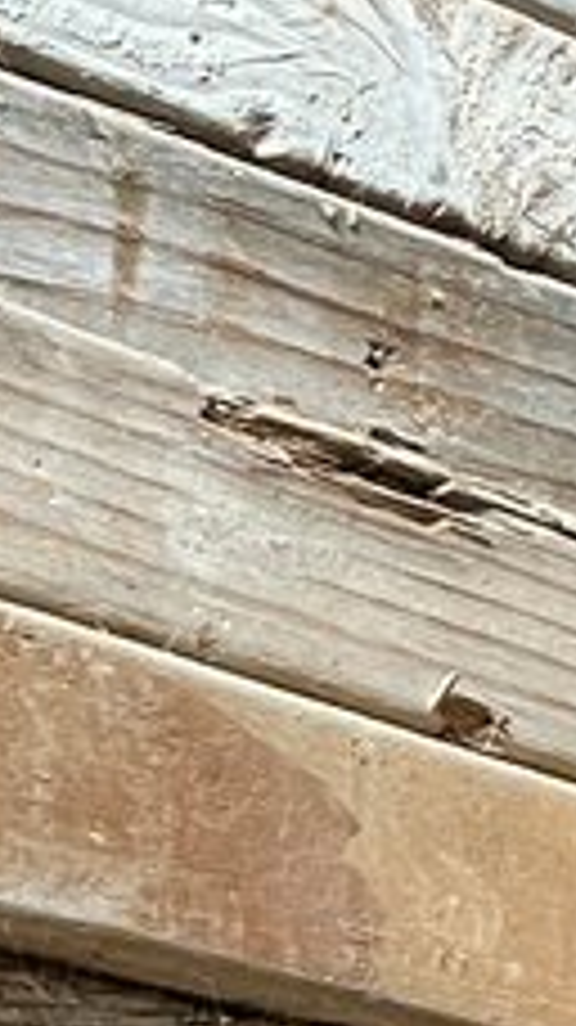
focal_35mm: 188
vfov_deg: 11.5
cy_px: 367
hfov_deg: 6.4
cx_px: -218
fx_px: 5112
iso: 125
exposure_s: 1/63
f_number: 1.6
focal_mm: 5.1
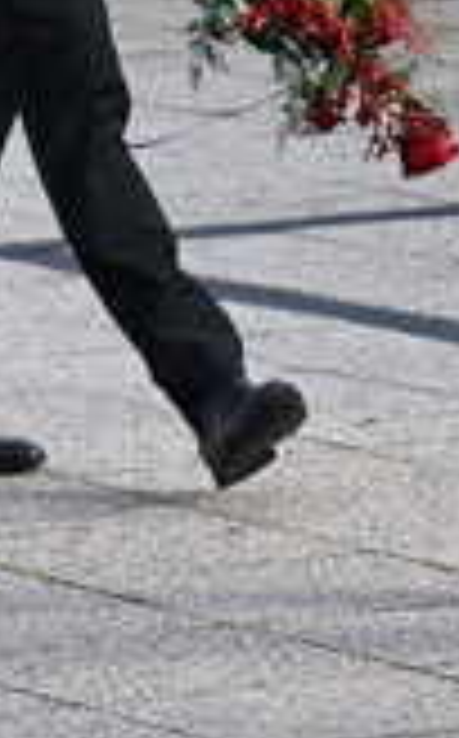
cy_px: -135
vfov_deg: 4.8
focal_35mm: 434
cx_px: 882
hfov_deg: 3.0
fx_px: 8717
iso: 1250
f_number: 6.3
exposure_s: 1/800
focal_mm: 101
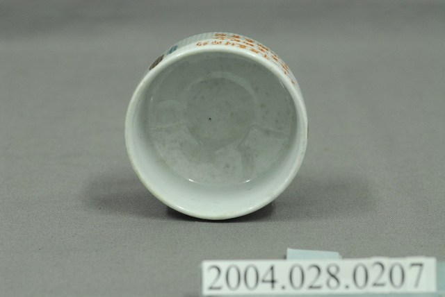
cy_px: 148
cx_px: 222
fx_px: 1113
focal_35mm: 90
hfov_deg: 22.6
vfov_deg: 15.2
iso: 1000
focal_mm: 60
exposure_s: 1/10
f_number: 8
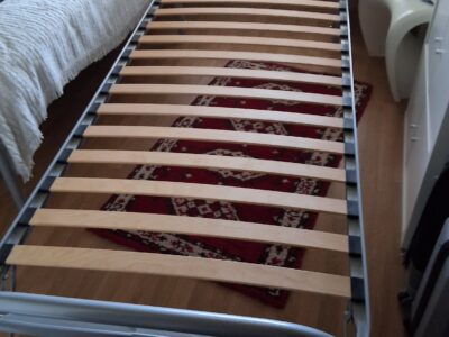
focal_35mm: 28
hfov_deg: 63.4
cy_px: 168
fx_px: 363
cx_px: 224
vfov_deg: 49.7
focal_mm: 2.91
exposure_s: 1/20
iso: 500
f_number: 1.9
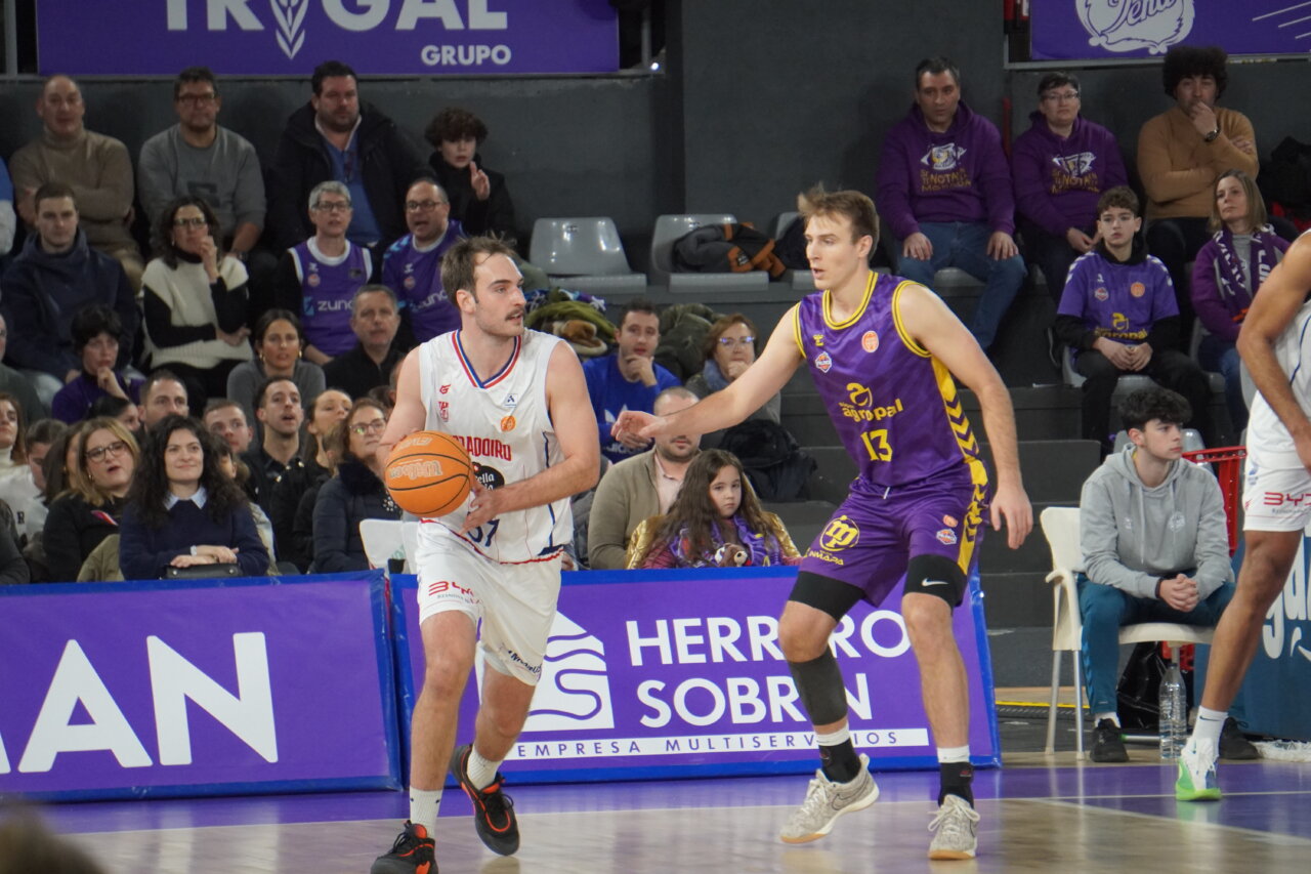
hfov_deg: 6.5
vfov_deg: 4.4
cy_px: 437
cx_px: 656
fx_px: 11469
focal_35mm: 315
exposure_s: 1/400
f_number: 6.3
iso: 2500
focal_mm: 210
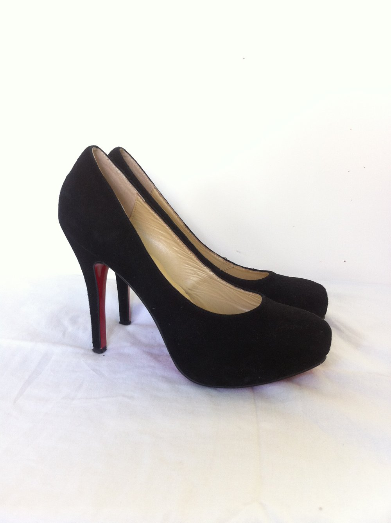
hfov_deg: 40.6
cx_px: 196
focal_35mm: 35
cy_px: 262
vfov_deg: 52.7
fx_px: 528
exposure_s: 1/17
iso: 100
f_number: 2.8
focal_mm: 3.85
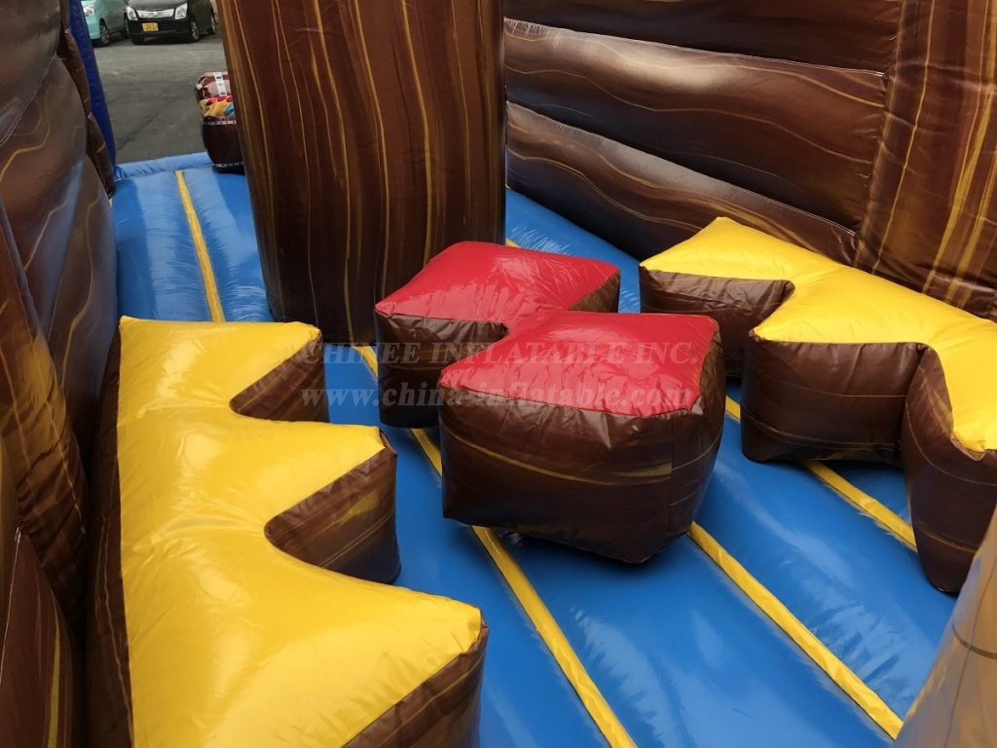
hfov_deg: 63.4
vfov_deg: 49.7
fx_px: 806
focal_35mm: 28
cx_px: 498
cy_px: 374
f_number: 1.8
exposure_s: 1/230
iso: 20
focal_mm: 3.99
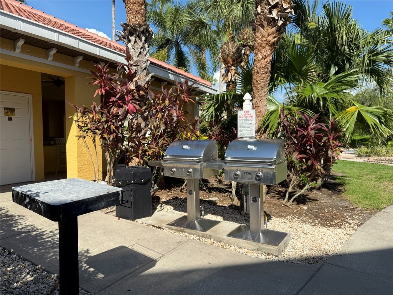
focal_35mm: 24
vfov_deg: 56.8
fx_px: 272
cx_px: 196
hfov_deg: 71.6
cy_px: 148
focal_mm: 6.76
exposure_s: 1/3021
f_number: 1.78
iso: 80
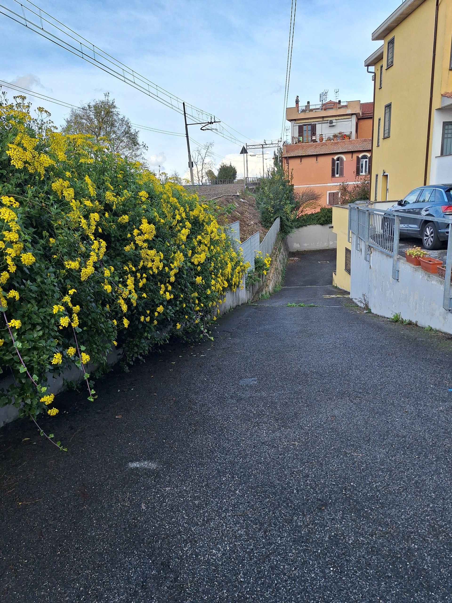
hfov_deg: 58.9
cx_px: 226
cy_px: 302
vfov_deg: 73.9
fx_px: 400
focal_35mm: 23
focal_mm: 5.54
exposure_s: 1/831
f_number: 1.8
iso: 40
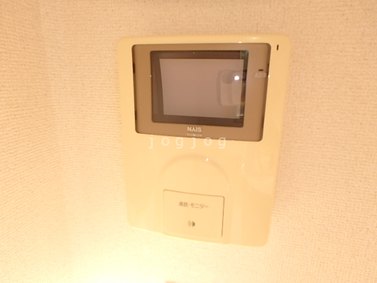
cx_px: 188
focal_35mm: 21
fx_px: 229
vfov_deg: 63.4
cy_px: 142
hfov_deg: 79.0
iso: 125
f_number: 3.5
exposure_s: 1/60
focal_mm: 3.7
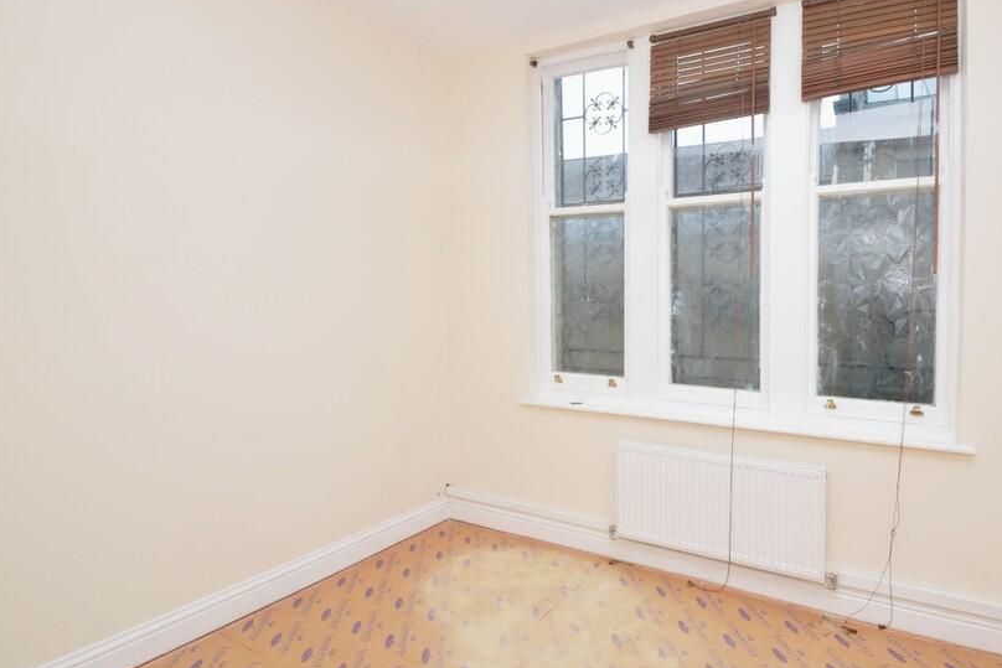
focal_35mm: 19
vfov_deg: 64.5
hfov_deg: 86.1
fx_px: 529
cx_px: 589
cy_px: 350
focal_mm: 10
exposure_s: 1/60
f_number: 8
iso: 800
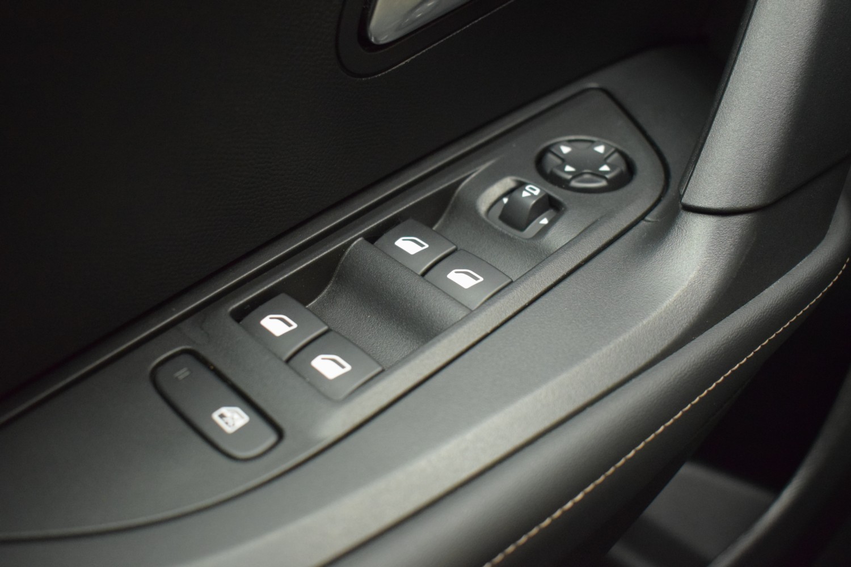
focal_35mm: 39
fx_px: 922
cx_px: 426
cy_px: 284
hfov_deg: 49.6
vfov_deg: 34.2
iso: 3200
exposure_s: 1/40
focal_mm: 26
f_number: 4
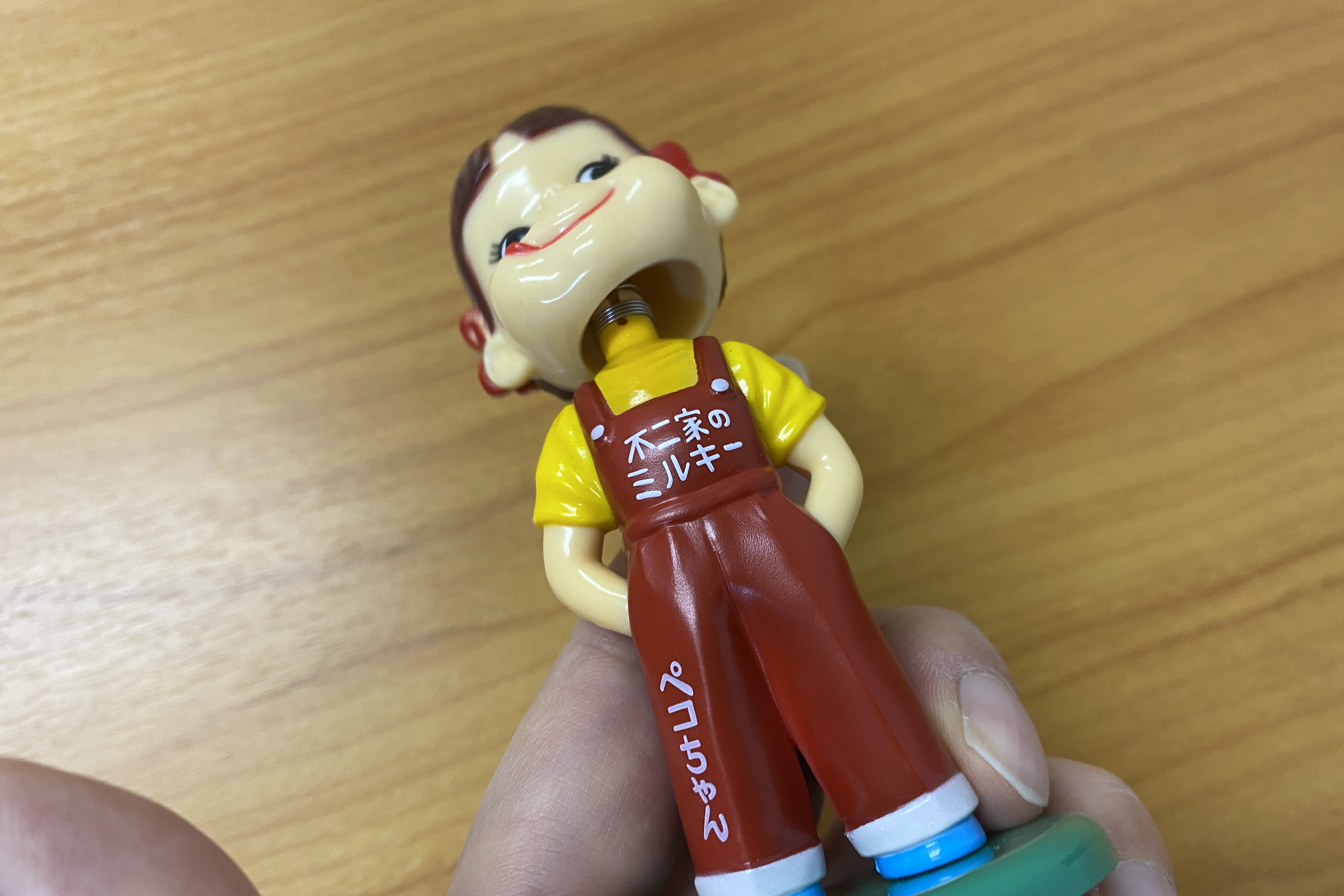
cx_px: 673
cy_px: 514
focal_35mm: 28
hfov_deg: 65.5
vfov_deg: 46.3
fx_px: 1045
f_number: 1.8
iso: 100
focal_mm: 4.25
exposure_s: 1/50
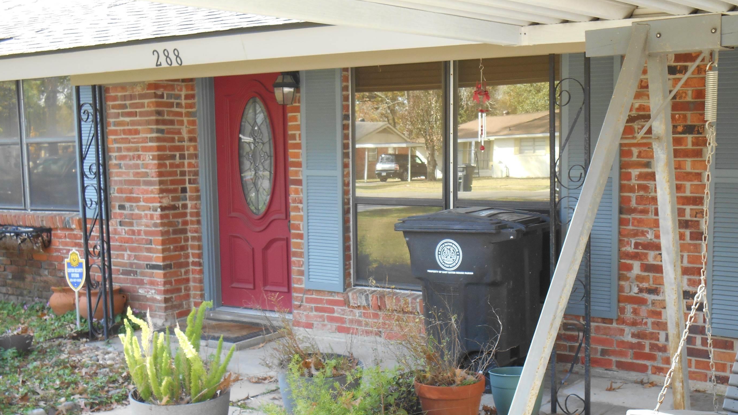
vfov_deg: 23.9
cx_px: 411
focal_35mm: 50
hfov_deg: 41.3
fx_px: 979
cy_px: 252
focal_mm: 7.2
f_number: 3.9
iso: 80
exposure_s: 1/60
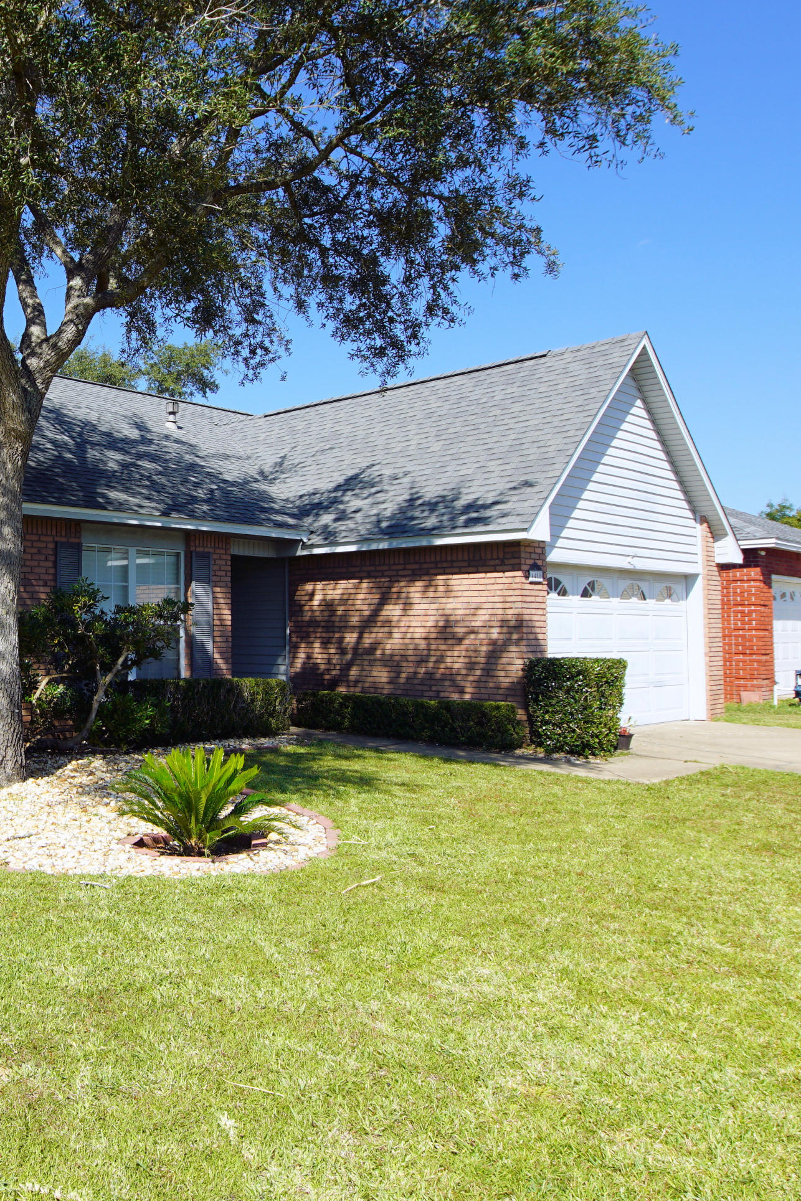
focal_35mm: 28
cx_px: 41
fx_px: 934
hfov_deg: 41.6
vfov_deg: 65.5
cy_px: 592
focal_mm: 12
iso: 100
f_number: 9
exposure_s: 1/125
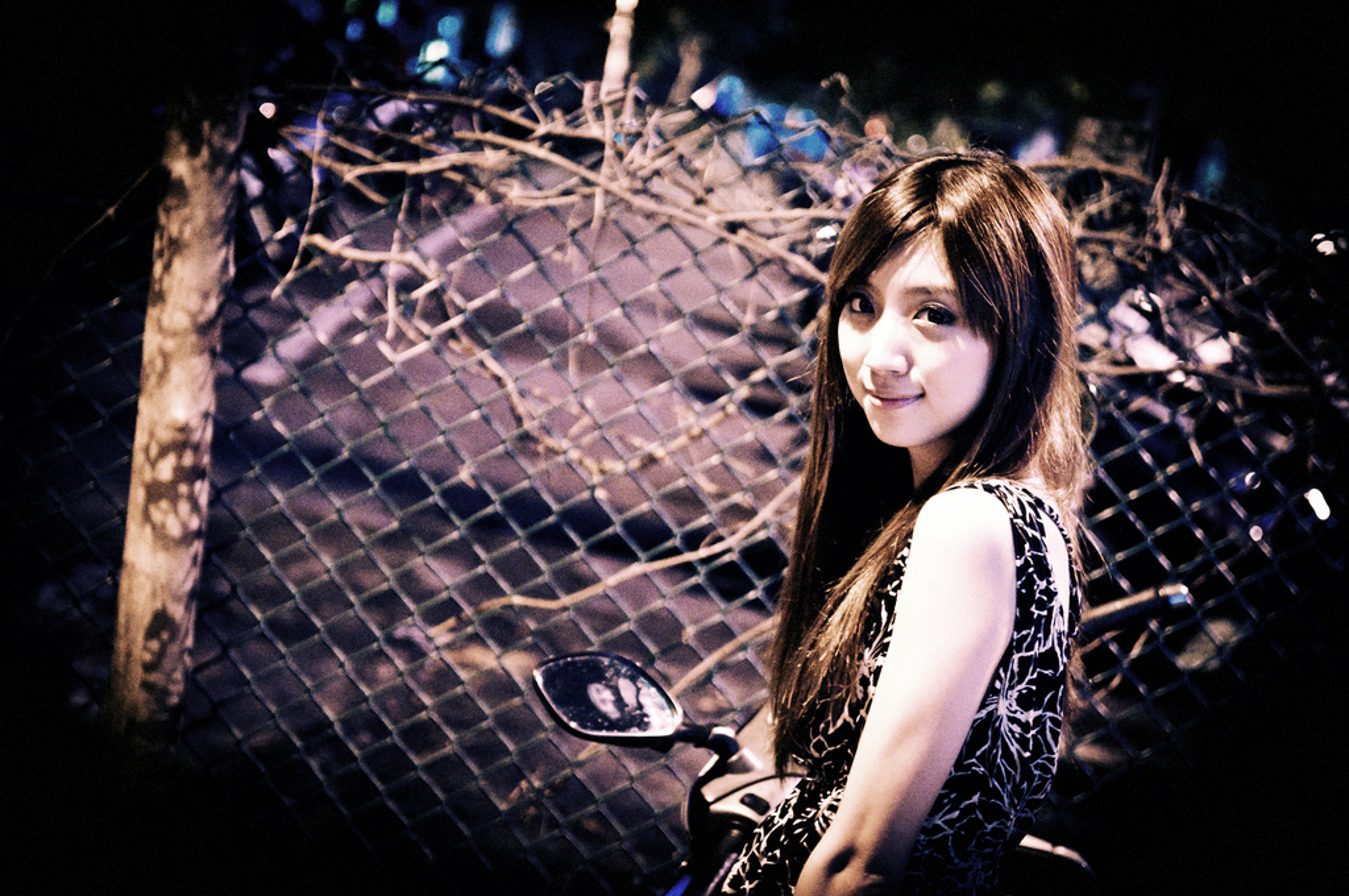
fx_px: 3088
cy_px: 448
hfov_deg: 24.6
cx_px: 674
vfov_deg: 16.5
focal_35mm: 82
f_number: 2.8
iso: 3200
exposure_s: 1/6
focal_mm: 55
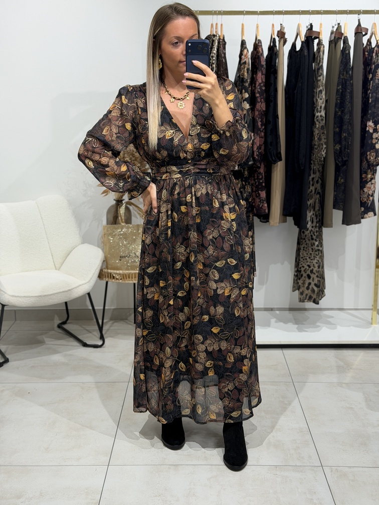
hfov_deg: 30.3
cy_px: 252
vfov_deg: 39.7
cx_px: 190
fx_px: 701
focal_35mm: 48
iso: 50
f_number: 1.78
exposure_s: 1/125
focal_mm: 6.76
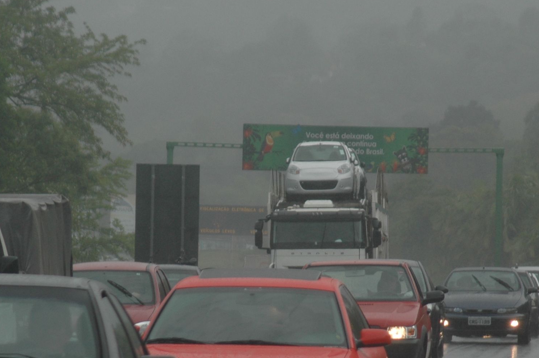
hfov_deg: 6.1
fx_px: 5056
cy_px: 234
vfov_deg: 4.1
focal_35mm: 338
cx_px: 284
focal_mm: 112
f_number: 5.6
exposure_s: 1/500
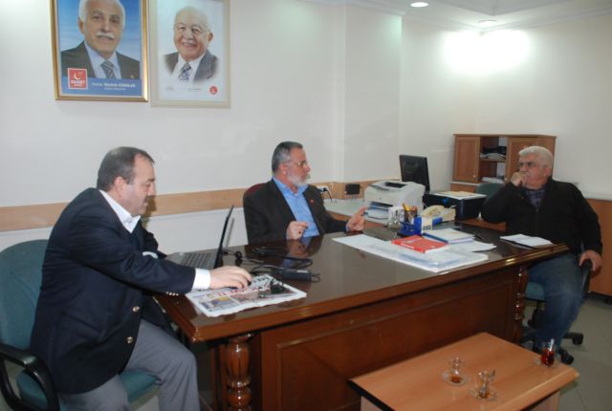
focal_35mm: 27
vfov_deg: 48.2
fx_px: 460
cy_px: 206
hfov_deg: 67.3
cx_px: 306
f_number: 7.1
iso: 1000
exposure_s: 1/60
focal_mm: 18
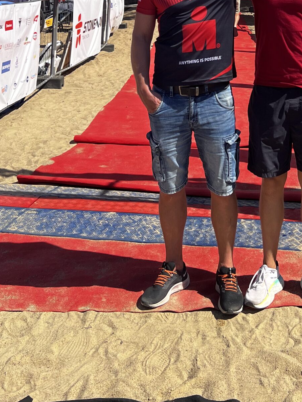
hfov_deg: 26.2
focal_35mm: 55
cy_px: 3
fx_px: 640
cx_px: 230
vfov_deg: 32.3
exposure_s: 1/3831
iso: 50
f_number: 1.5
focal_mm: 5.7
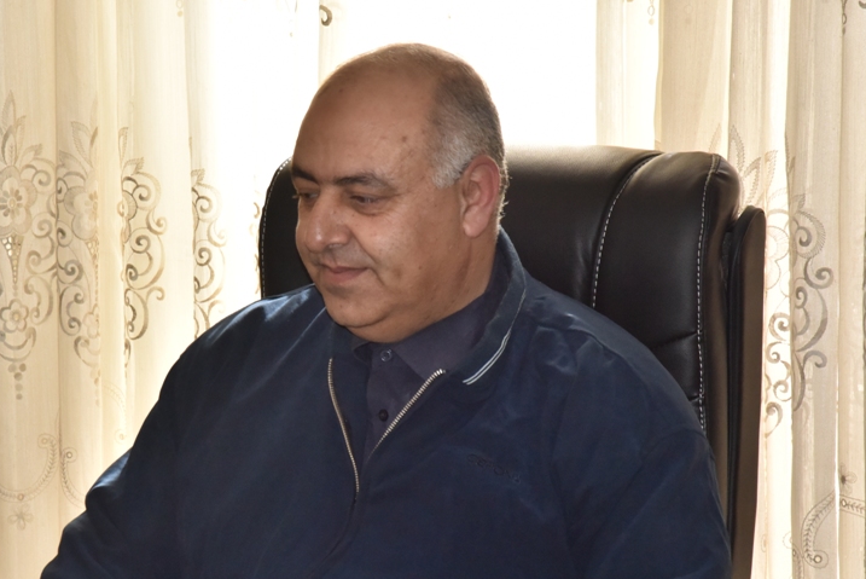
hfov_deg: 13.1
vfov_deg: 8.8
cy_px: 352
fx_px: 3779
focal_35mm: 157
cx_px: 291
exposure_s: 1/250
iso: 2500
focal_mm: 110
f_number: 10
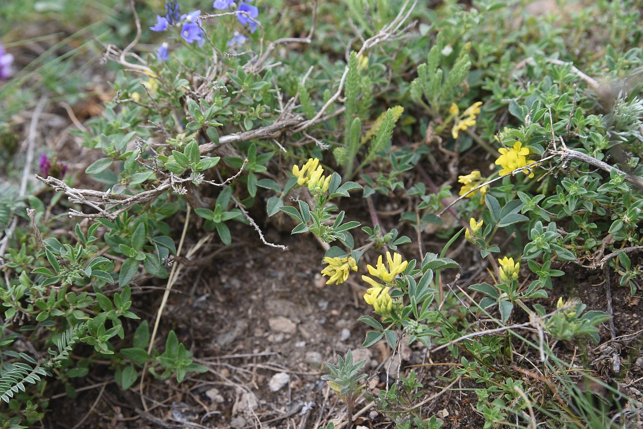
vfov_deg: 24.2
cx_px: 322
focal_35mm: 56
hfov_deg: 35.6
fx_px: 1000
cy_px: 214
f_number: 9
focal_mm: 56
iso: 400
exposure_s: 1/200
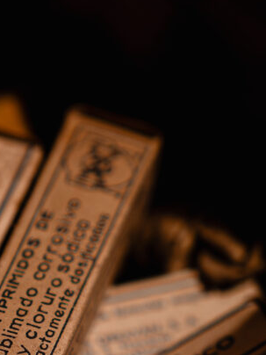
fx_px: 2982
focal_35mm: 291
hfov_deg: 5.1
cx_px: -58
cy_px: 316
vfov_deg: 6.8
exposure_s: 1/500
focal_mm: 45
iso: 320
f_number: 1.2
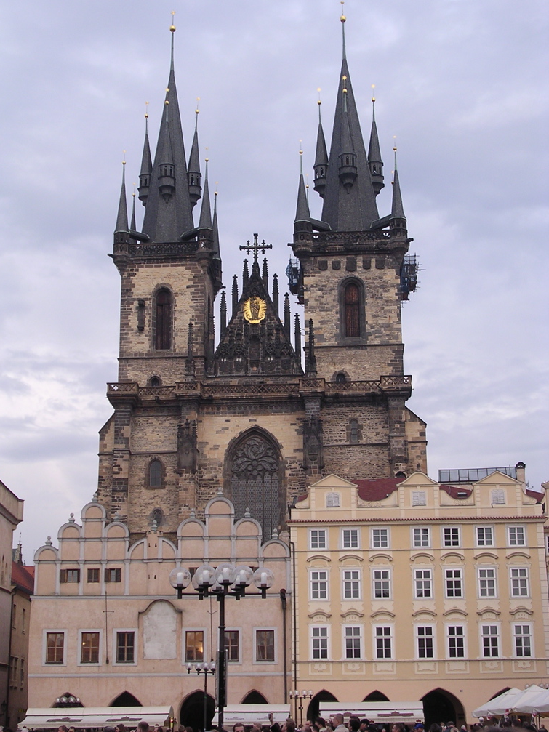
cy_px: 361
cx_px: 272
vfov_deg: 31.7
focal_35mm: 61
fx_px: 1290
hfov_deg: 24.0
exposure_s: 1/54.4
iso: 100
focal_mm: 9.1
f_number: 3.4
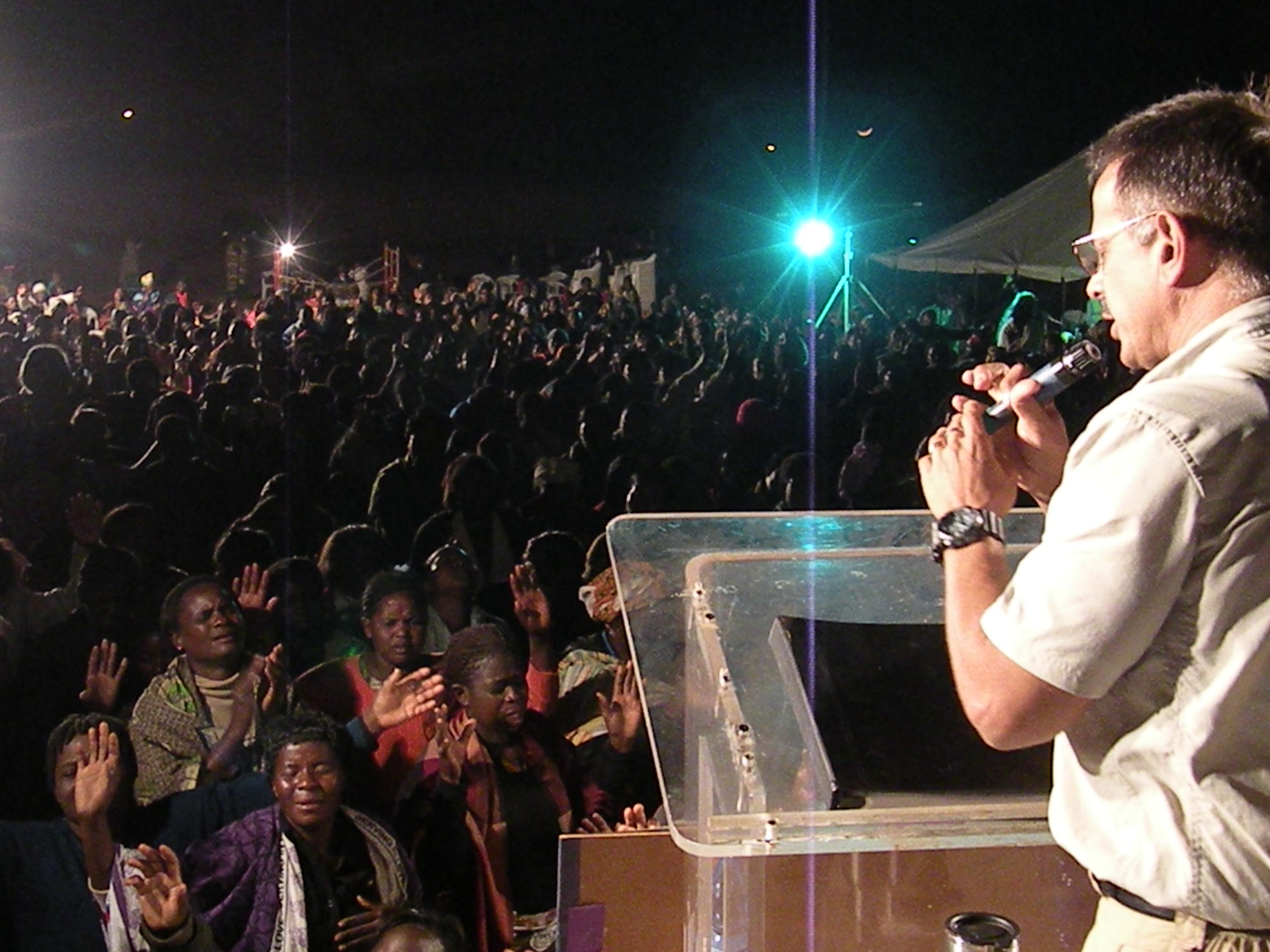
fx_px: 1614
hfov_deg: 42.9
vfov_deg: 32.9
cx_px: 622
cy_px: 481
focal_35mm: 44
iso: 1600
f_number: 3.2
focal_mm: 7.4
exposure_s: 1/34.6
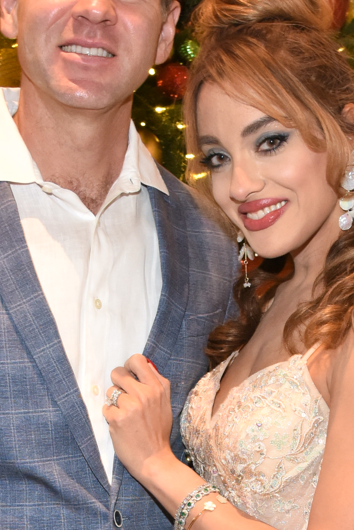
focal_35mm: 119
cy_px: 625
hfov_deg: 11.5
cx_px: 164
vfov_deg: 16.5
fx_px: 1754
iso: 2000
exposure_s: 1/30
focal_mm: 30
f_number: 5.6
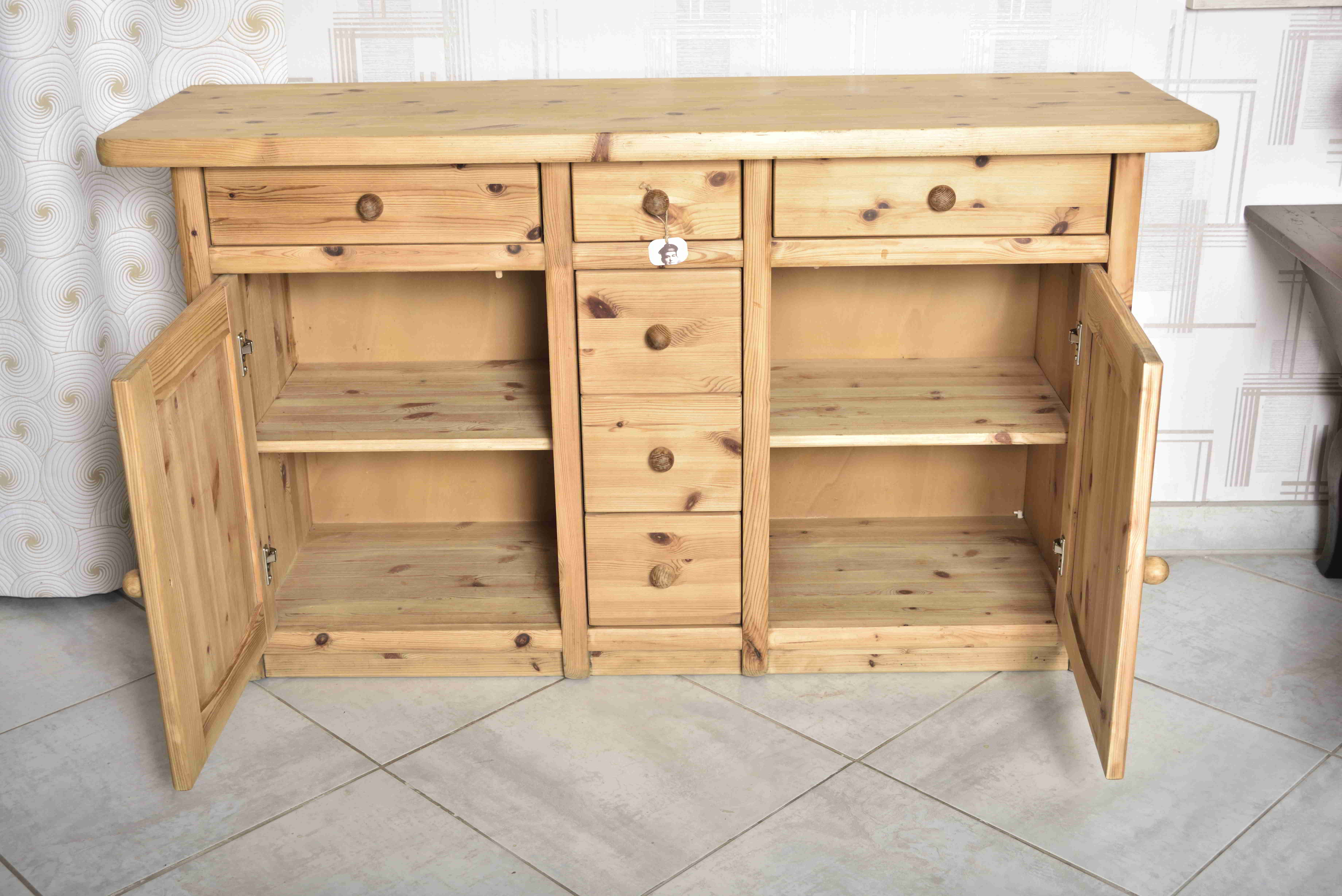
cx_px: 671
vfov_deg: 29.9
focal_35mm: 45
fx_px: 1678
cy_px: 448
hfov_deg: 43.6
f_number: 7.1
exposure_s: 1/125
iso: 400
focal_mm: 45
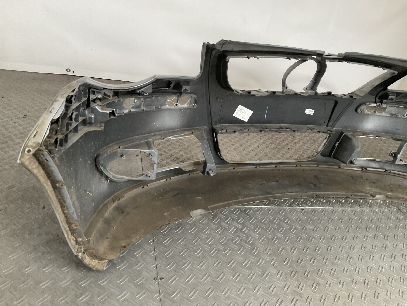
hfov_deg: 61.7
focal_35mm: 29
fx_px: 341
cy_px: 153
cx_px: 204
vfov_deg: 48.2
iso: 250
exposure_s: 1/50
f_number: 1.8
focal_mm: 3
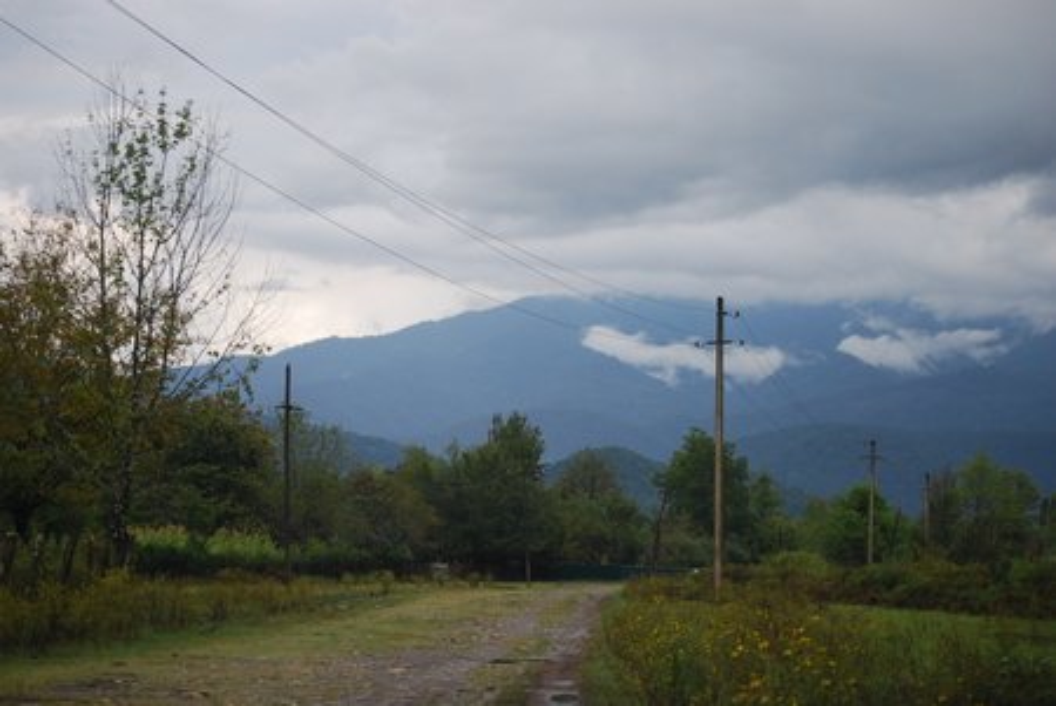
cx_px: 528
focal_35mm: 82
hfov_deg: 24.6
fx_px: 2422
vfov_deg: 16.6
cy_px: 353
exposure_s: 1/500
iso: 280
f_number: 4
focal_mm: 55
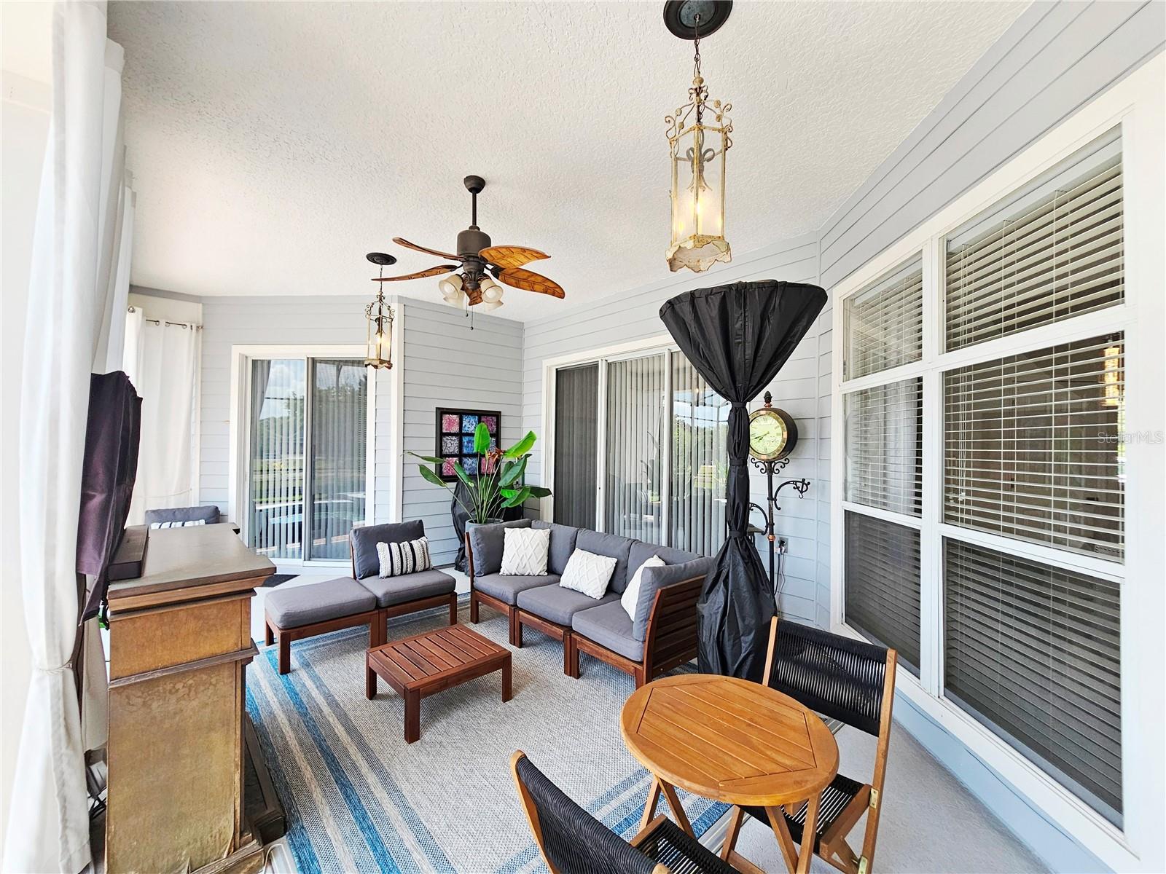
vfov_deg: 89.9
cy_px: 437
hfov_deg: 106.2
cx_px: 583
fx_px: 438
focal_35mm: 13
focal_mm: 2.2
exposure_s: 1/359
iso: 125
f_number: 2.2
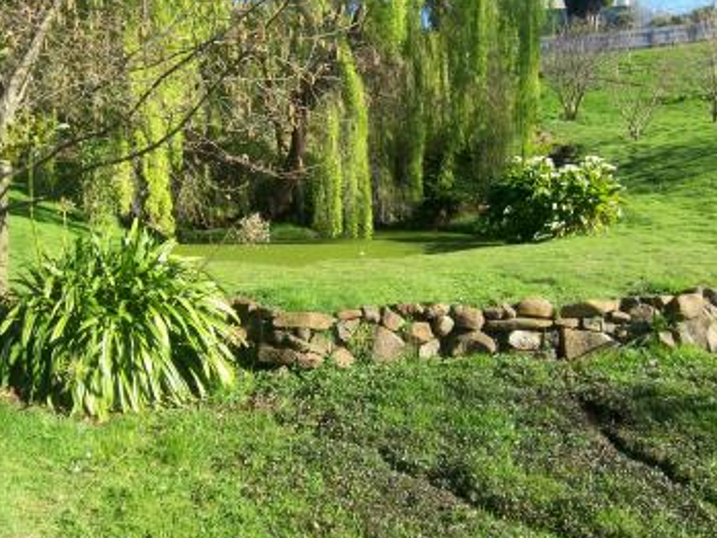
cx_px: 332
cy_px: 237
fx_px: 580
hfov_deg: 63.3
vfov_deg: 49.7
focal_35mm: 28
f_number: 5.6
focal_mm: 3.8
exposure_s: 1/100
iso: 64
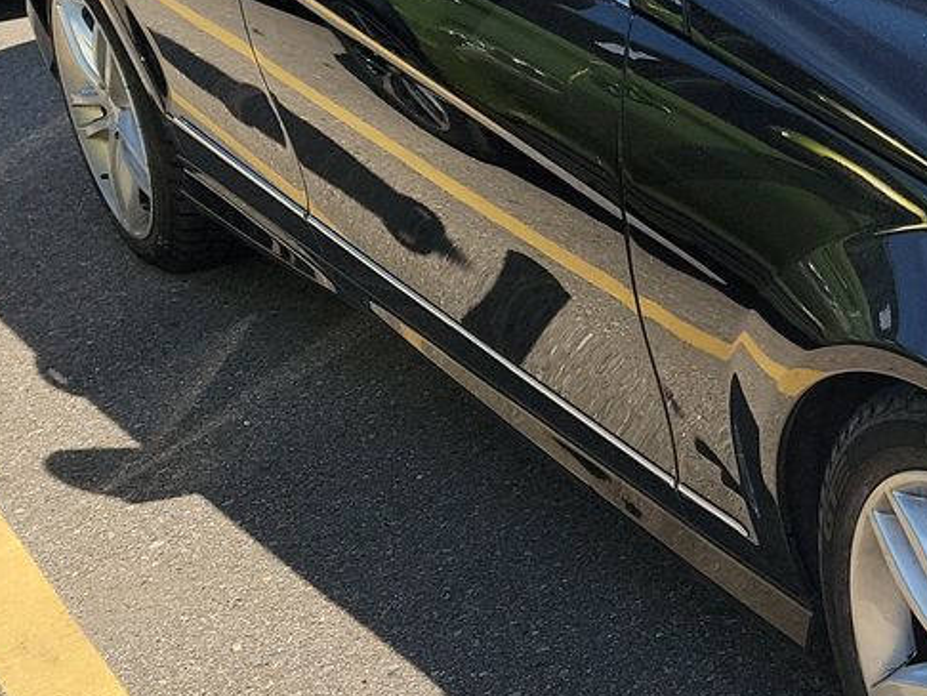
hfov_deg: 21.0
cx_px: 1381
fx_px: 2117
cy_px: 19
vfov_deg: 18.3
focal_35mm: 79
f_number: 1.8
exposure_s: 1/630
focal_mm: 6.7
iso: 50
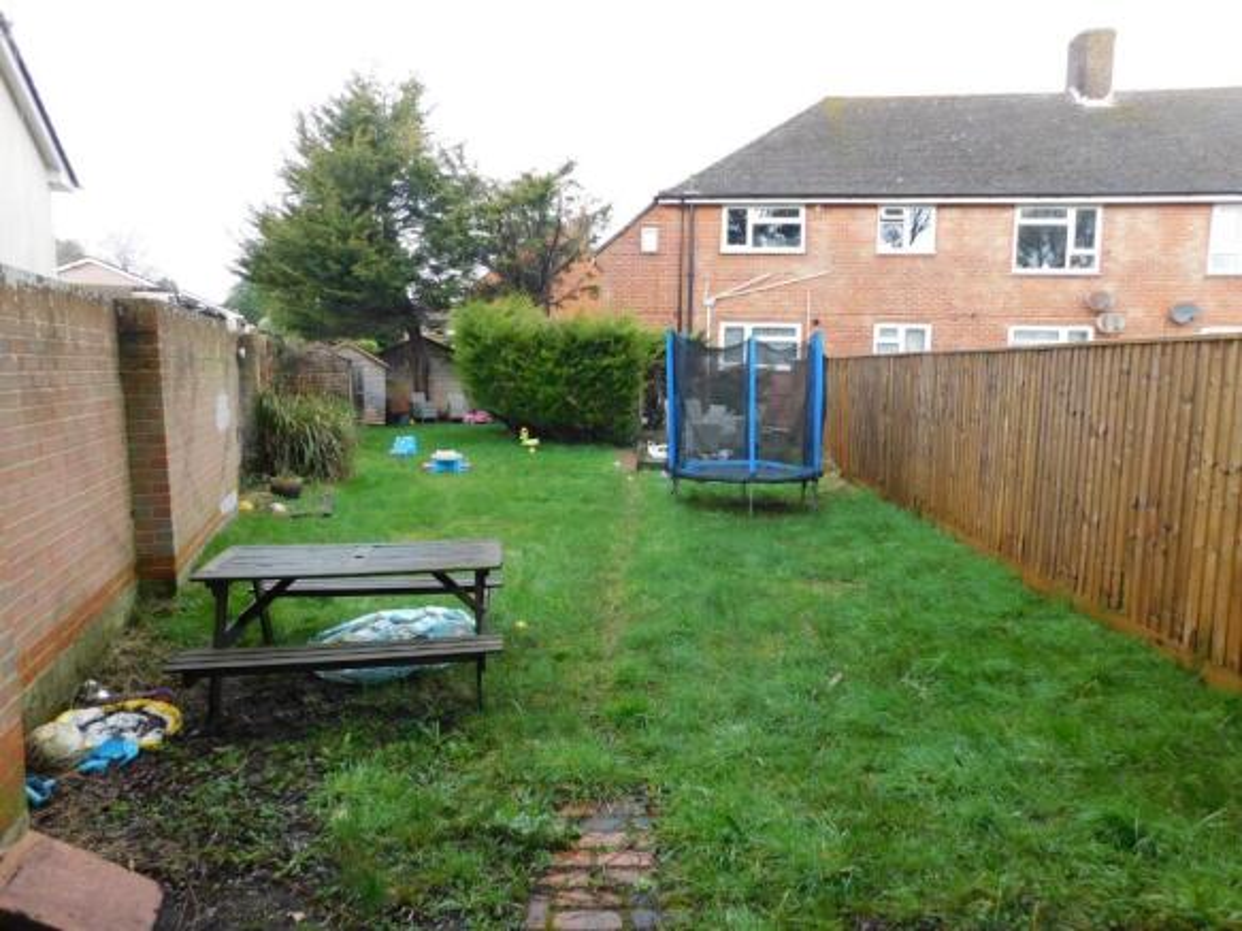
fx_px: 825
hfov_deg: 73.9
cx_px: 621
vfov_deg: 58.9
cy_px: 466
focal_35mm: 23
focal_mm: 4
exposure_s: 1/250
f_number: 3
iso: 125
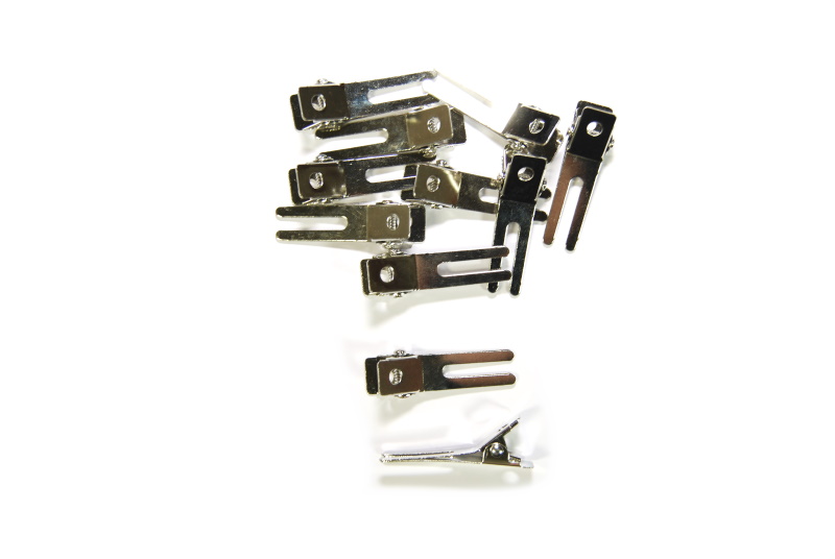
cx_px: 418
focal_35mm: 39
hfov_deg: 49.5
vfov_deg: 34.3
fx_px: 906
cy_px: 280
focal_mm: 26
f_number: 4.5
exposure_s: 1/80
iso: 200
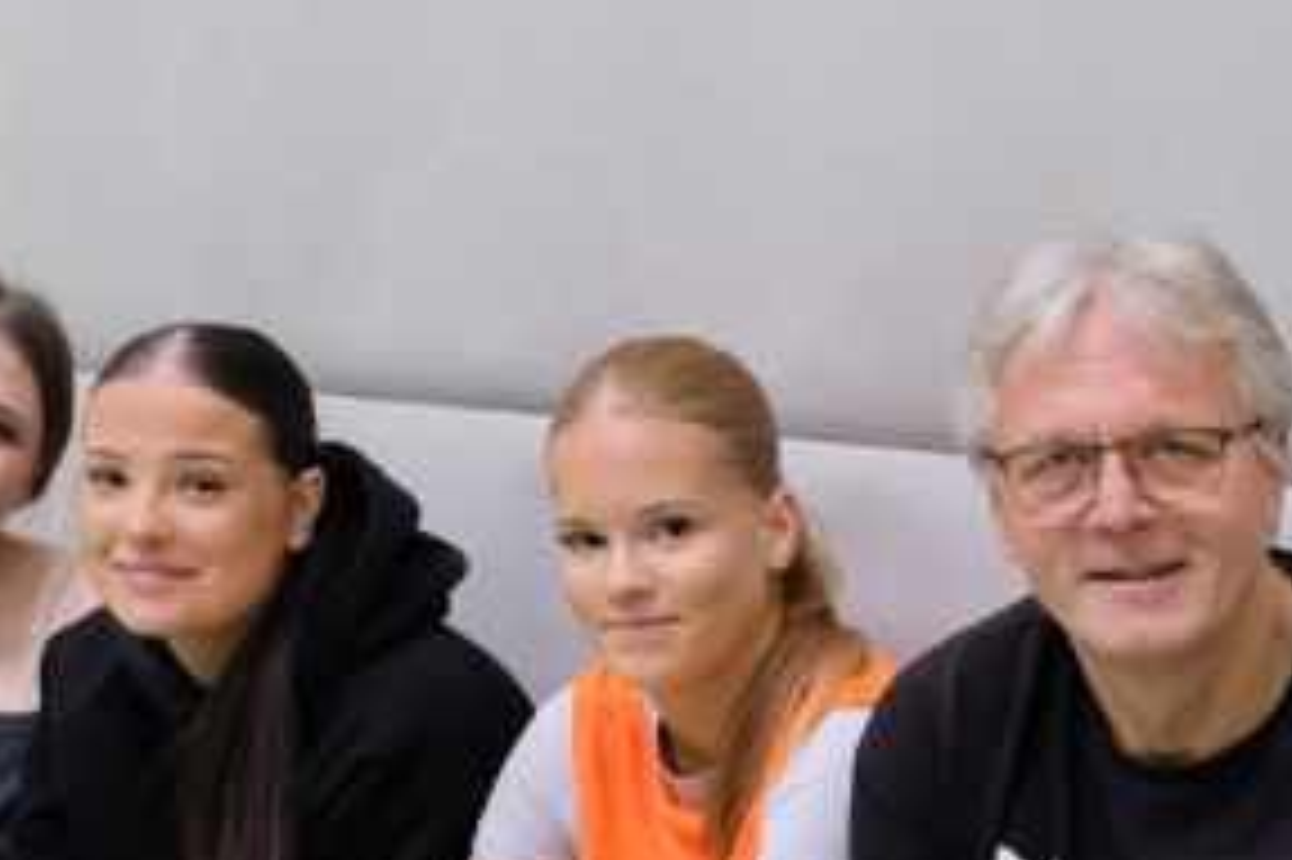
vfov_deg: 12.4
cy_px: 952
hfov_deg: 18.5
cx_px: 1274
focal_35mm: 108
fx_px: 3874
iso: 1600
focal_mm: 20.5
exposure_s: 1/70
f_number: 4
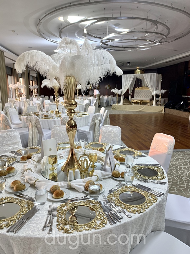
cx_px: 95
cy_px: 127
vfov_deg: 67.3
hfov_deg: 53.1
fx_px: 190
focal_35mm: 26
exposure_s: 1/98
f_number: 1.8
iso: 100
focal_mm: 4.25
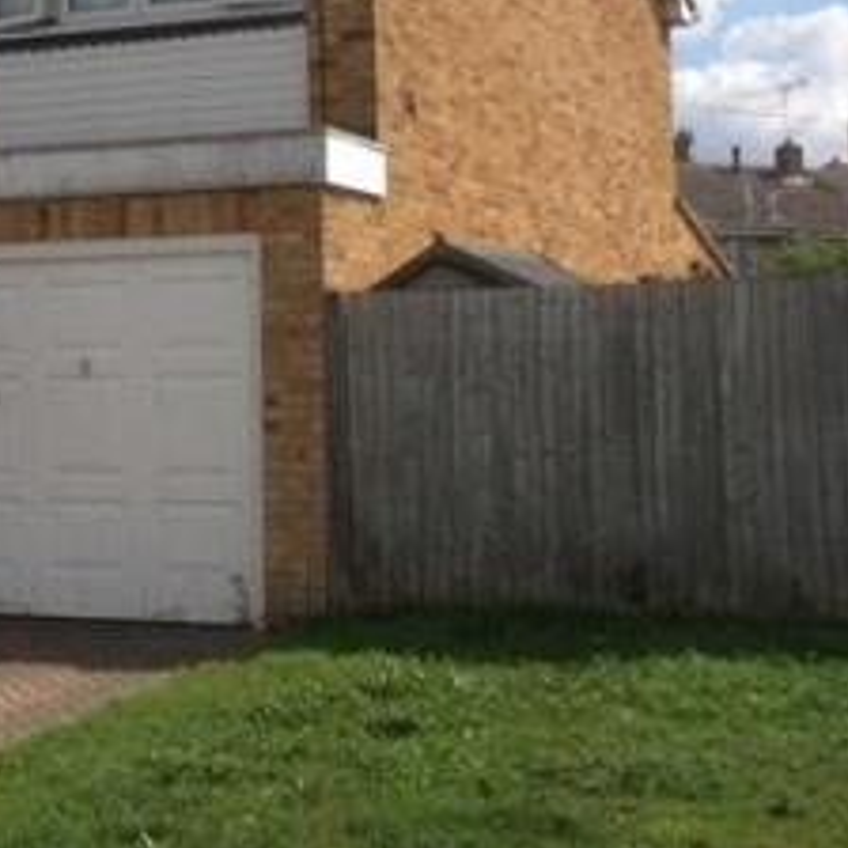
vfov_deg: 22.5
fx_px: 2106
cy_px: 172
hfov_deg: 22.4
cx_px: 165
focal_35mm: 76
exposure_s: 1/1748
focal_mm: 4.13
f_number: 2.4
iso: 50
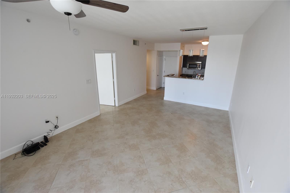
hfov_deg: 100.4
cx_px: 145
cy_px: 96
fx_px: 121
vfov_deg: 77.3
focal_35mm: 15
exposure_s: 1/80
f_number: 4.5
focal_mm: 10
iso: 400
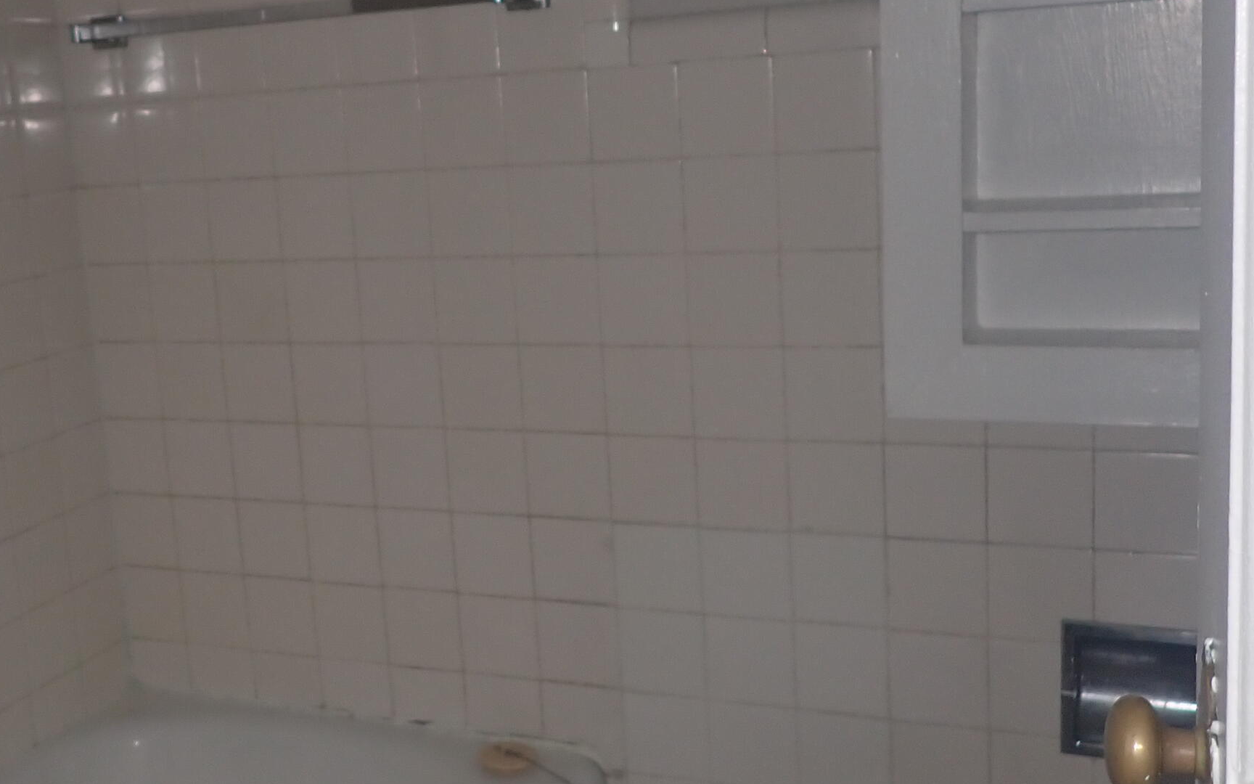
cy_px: 338
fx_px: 1572
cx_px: 432
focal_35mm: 46
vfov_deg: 28.0
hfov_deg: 43.0
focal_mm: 4.5
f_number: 2
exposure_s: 1/30
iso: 200
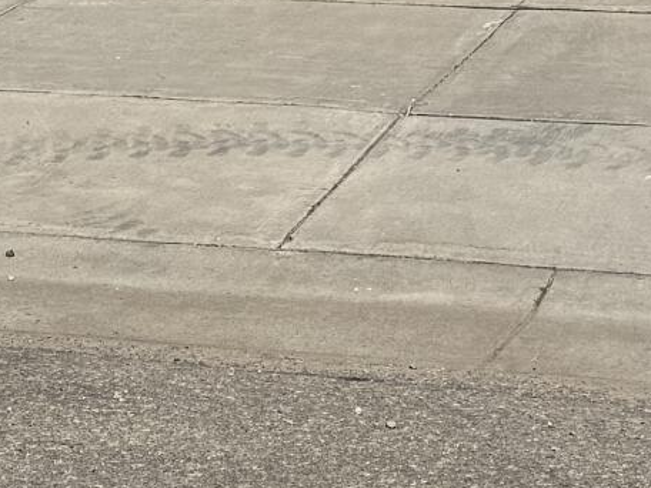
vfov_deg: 9.0
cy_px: -377
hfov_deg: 12.4
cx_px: 57
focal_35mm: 158
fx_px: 2971
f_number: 1.78
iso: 80
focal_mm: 6.76
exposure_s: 1/7937
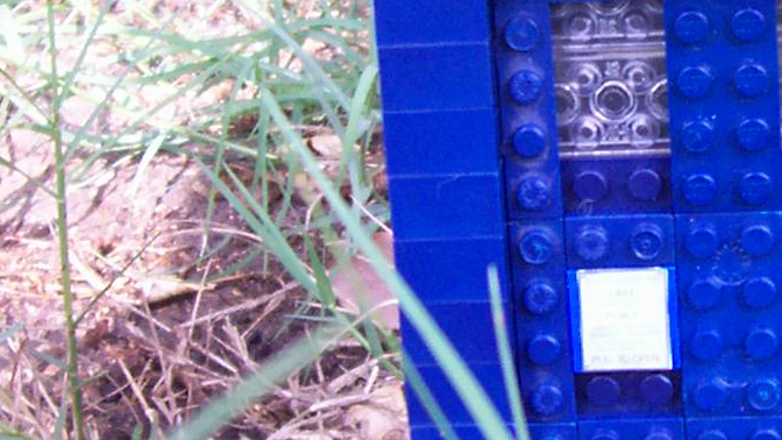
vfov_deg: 9.5
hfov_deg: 16.6
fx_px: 2633
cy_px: 134
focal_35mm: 127
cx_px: 749
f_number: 2.7
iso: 80
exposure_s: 1/121
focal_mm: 5.6
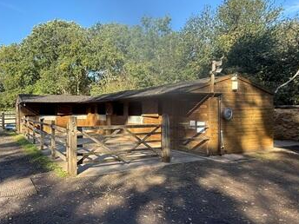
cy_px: 113
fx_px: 216
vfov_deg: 54.9
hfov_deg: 65.5
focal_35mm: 25
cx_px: 77
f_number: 2.2
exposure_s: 1/482
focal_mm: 2.22
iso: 50
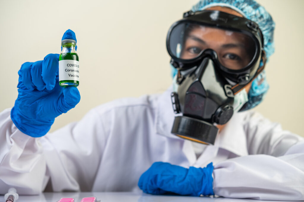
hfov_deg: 33.4
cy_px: 101
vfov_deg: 22.6
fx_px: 506
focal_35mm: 60
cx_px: 152
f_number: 4.5
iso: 100
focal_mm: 60
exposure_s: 1/125
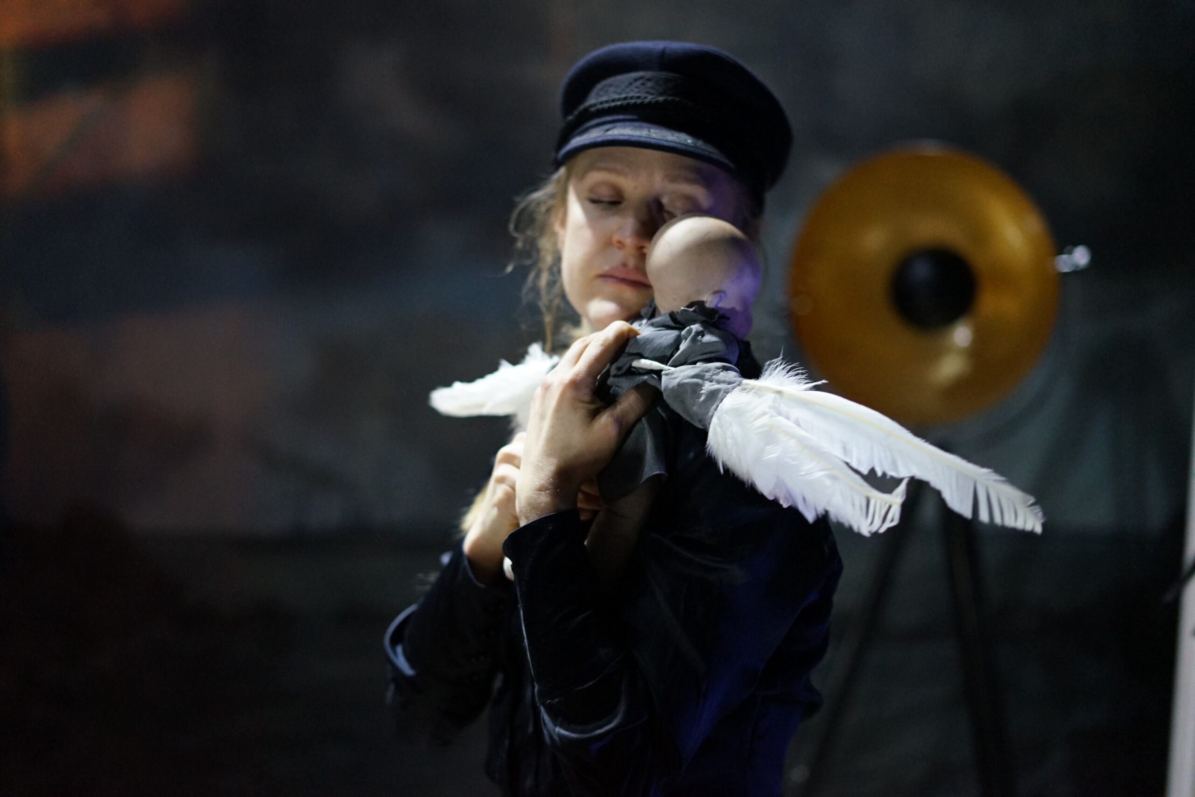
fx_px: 1660
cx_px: 598
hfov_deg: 39.6
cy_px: 398
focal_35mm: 50
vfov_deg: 27.0
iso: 3200
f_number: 2
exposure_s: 1/60
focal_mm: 50
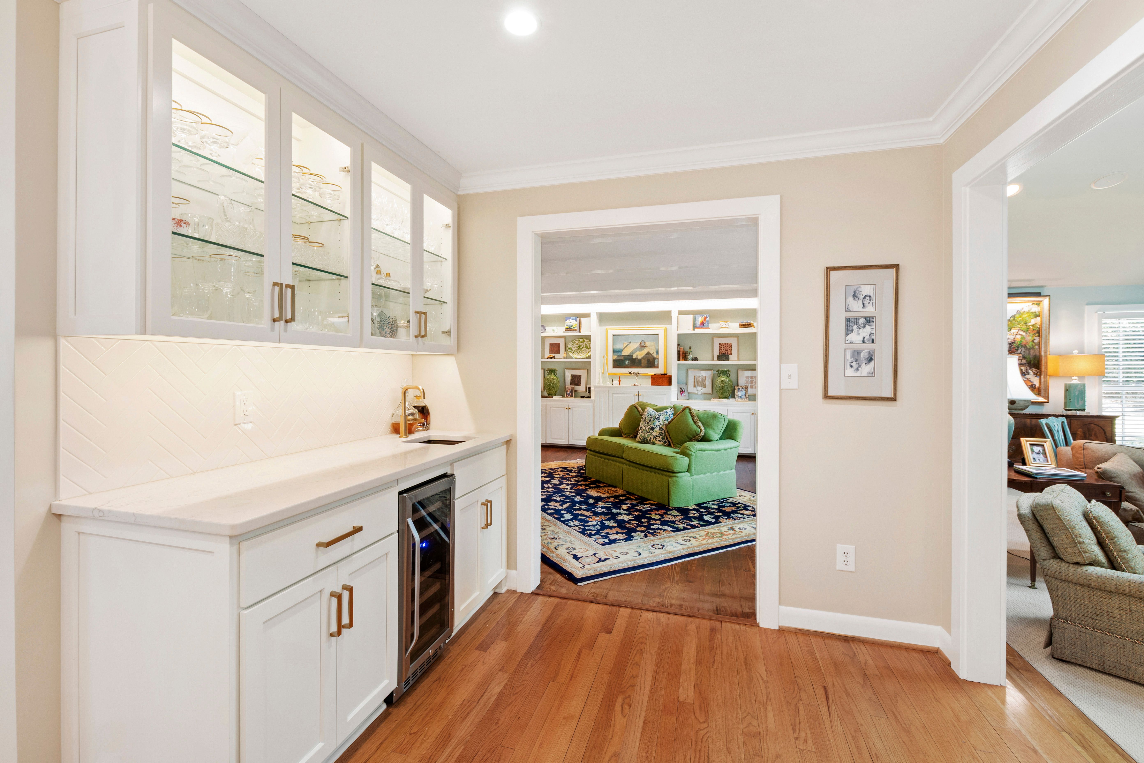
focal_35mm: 15
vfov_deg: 77.3
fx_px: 477
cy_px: 382
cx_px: 572
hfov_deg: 100.4
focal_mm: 10
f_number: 8
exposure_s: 1/1.25
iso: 100
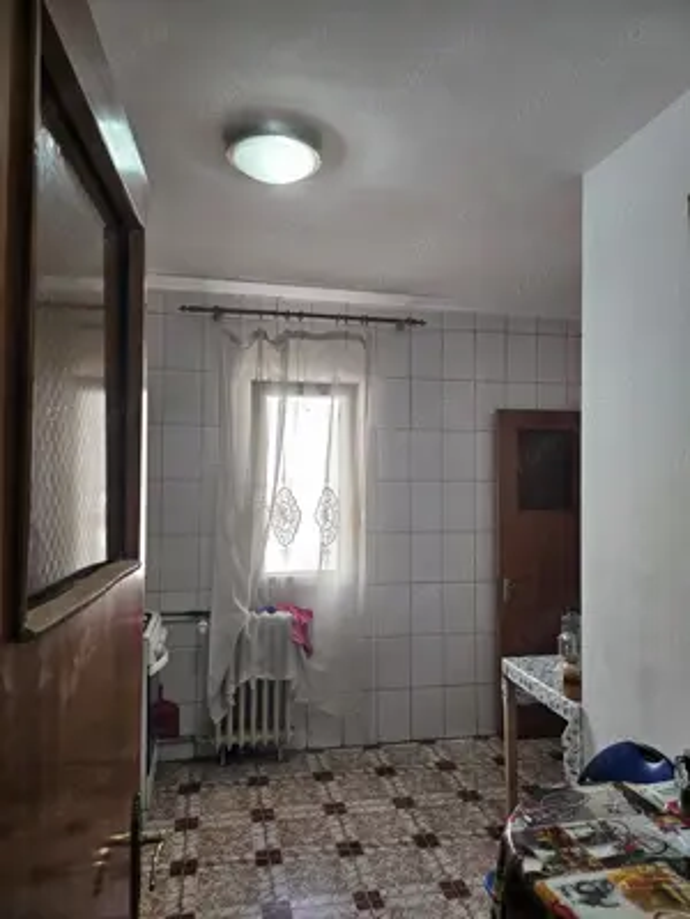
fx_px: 638
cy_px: 460
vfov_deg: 71.6
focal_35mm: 24
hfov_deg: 56.8
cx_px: 345
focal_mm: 5
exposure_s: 1/100
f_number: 1.8
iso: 125
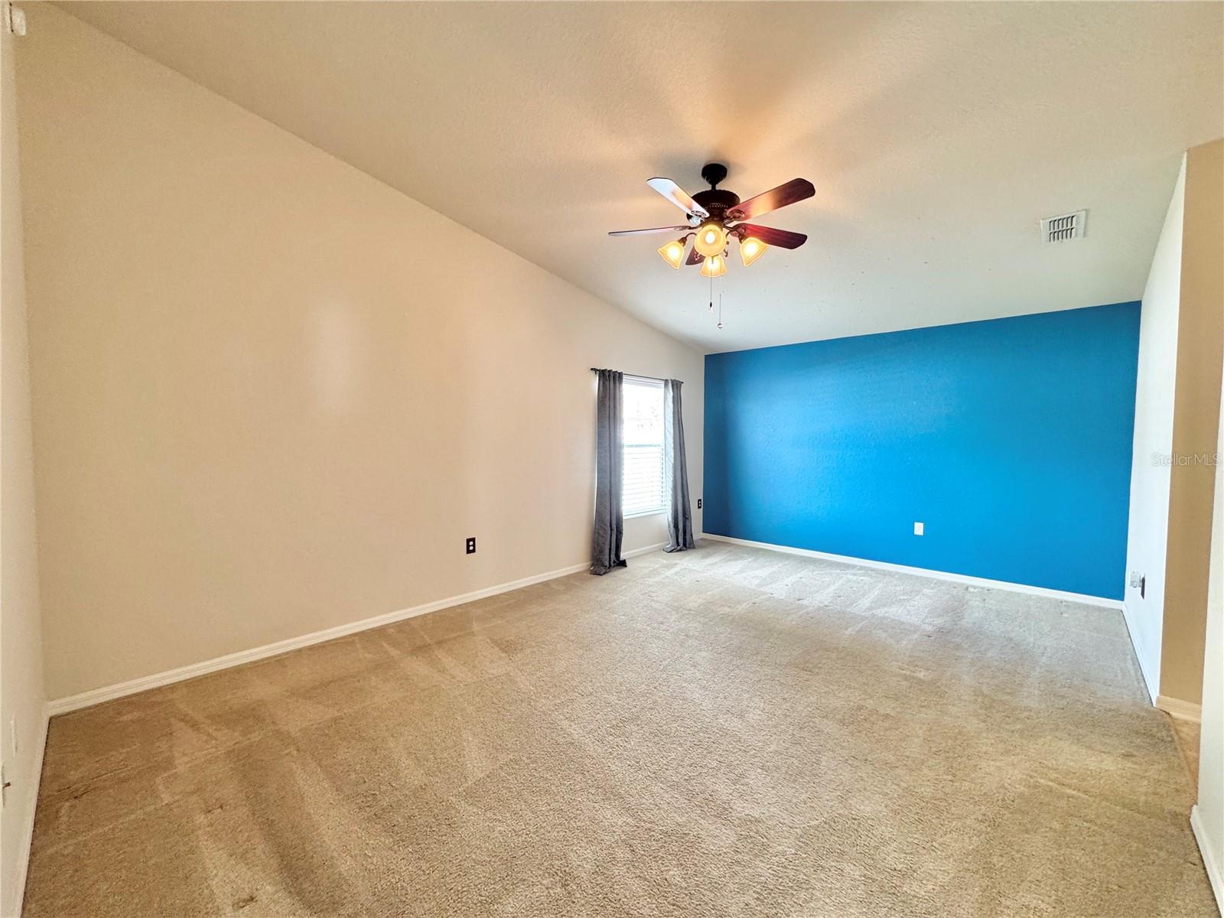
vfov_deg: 85.7
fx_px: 495
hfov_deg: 102.1
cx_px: 612
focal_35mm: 14
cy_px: 459
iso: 200
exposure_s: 1/60
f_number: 2.2
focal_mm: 2.22
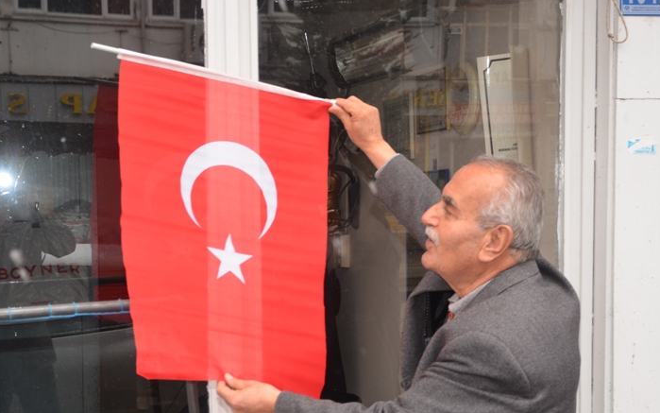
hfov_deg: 30.6
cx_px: 294
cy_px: 288
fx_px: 1205
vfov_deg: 19.3
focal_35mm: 67
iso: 200
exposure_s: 1/125
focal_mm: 30
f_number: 4.2
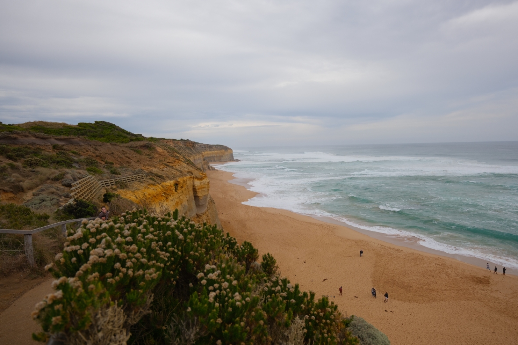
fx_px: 288
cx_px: 258
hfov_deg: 84.0
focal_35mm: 20
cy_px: 192
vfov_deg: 61.8
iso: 200
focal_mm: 24.5
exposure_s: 1/950
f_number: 4
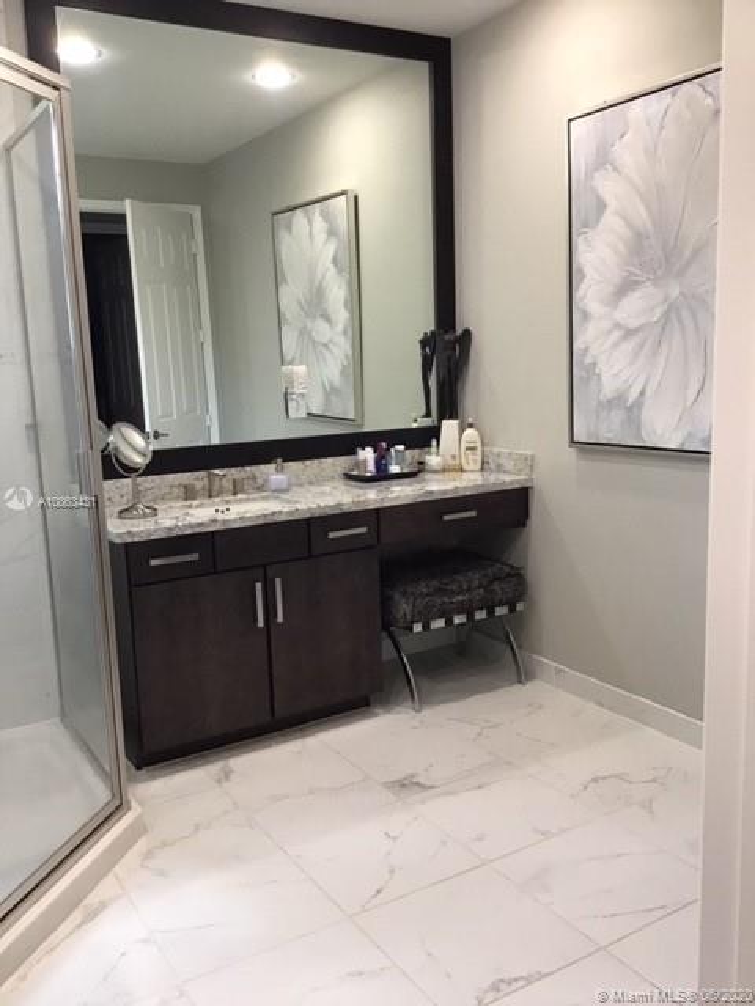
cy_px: 503
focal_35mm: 31
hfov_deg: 45.4
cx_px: 378
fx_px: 902
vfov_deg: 58.4
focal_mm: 3.3
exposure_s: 1/30
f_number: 2.4
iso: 64
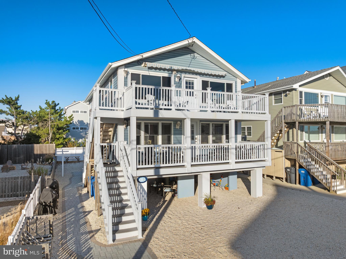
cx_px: 173
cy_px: 130
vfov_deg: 56.8
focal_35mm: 24
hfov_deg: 71.6
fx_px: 240
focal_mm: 12.29
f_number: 5.6
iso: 100
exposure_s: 1/200
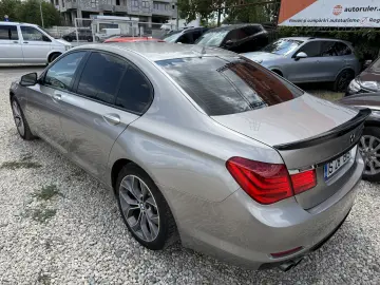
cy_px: 142
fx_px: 263
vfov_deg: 56.8
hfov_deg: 71.6
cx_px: 190
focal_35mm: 24
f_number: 1.78
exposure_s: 1/2801
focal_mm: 6.76
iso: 80
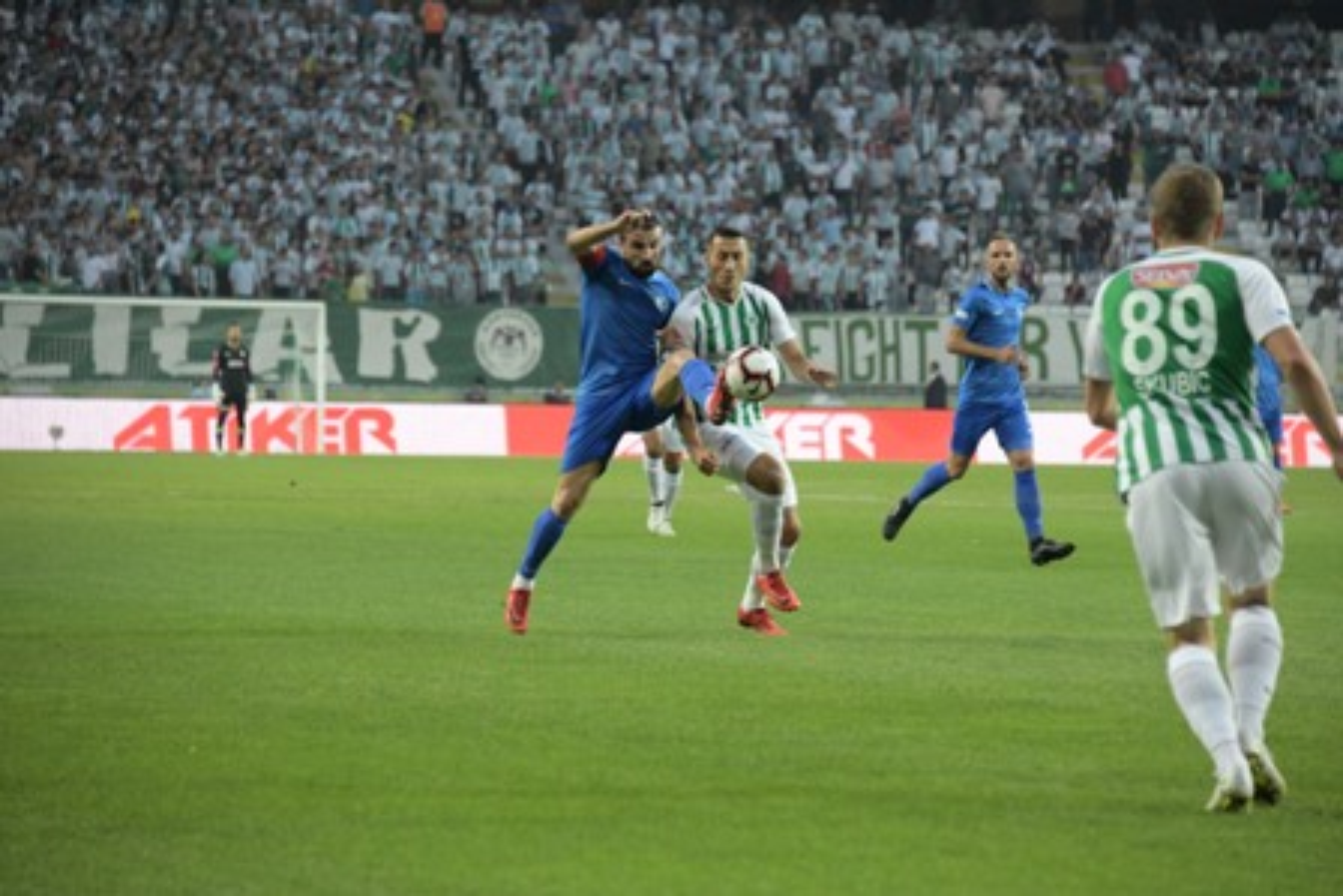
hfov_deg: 10.8
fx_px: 7090
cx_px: 672
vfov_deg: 7.2
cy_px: 448
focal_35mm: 190
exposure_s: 1/1000
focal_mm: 190
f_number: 5.6
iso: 5000
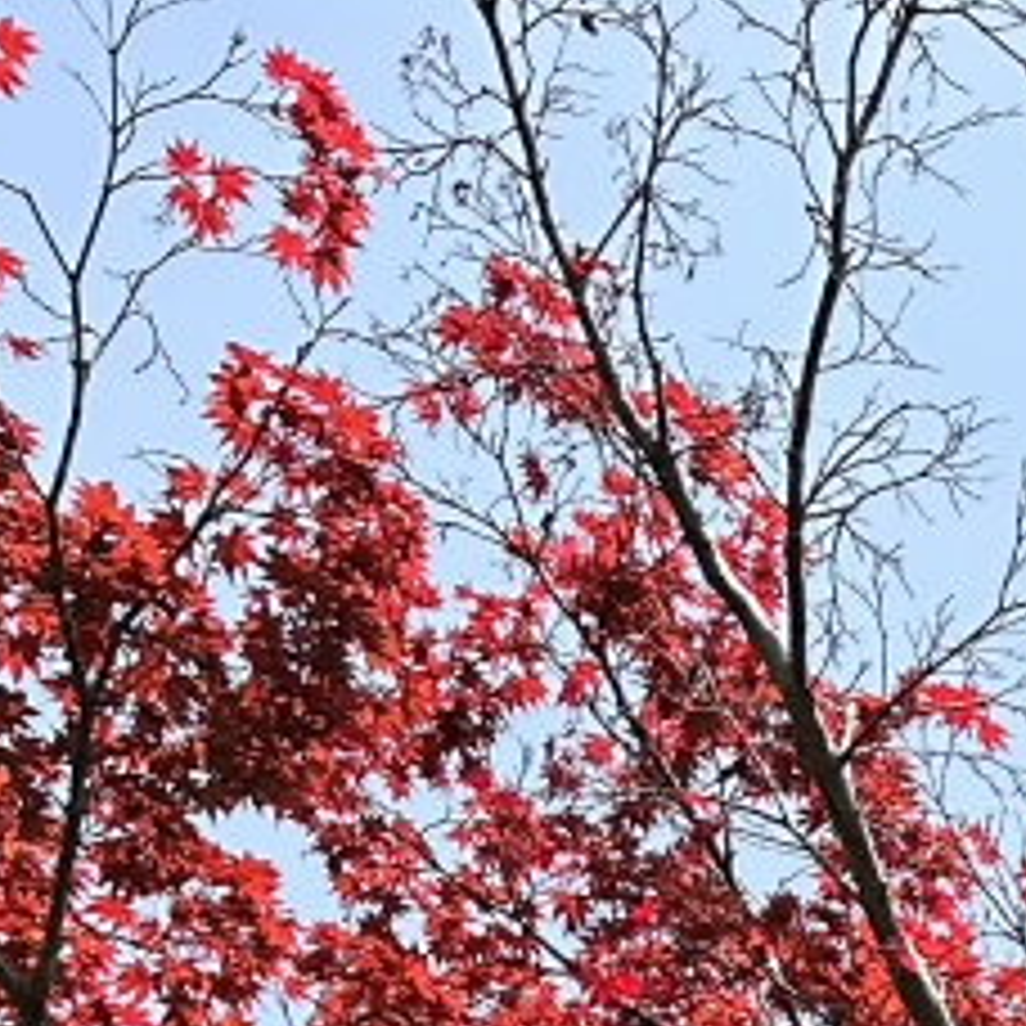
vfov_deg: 10.5
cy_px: 2228
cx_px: 1881
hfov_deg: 10.9
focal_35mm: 149
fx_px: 4996
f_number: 1.78
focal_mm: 6.86
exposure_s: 1/1812
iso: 80
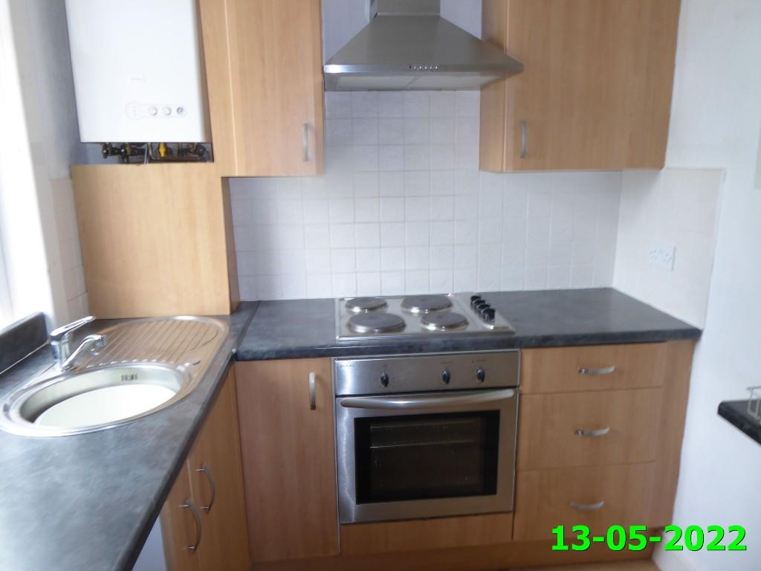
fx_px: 528
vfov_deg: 56.8
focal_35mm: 24
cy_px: 286
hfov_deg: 71.6
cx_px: 380
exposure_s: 1/40
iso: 100
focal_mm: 4.3
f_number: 3.3
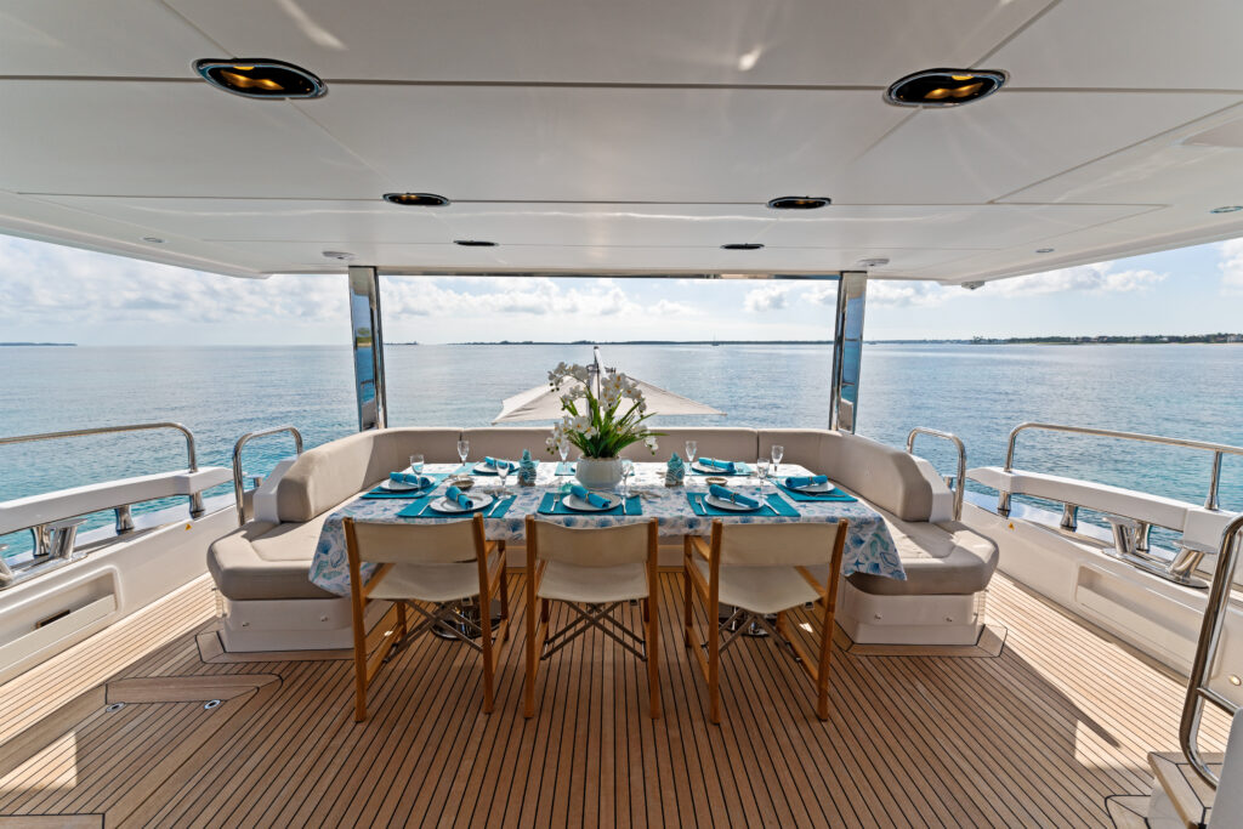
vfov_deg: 81.2
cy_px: 414
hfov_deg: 104.2
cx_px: 622
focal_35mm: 14
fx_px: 483
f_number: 6.3
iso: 250
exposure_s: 1/80
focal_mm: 14
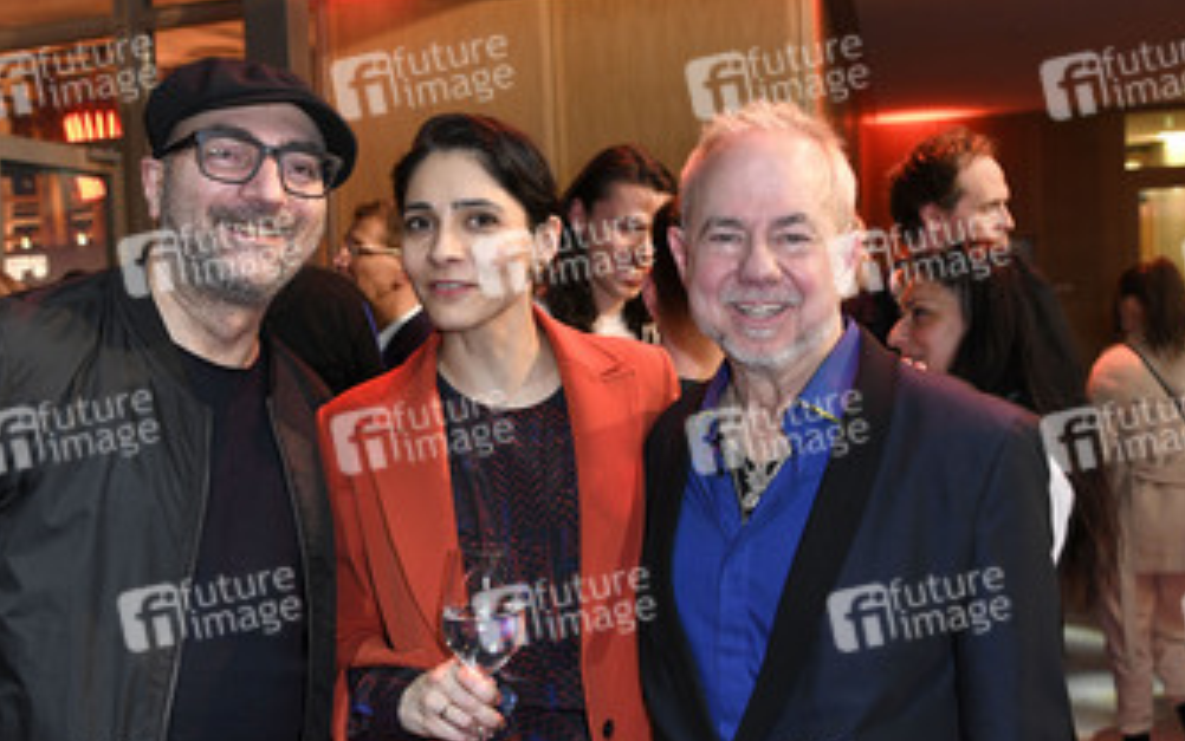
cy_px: 521
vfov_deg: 37.7
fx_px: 1066
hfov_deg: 57.6
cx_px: 470
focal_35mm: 33
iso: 2000
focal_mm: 24
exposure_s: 1/60
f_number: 4
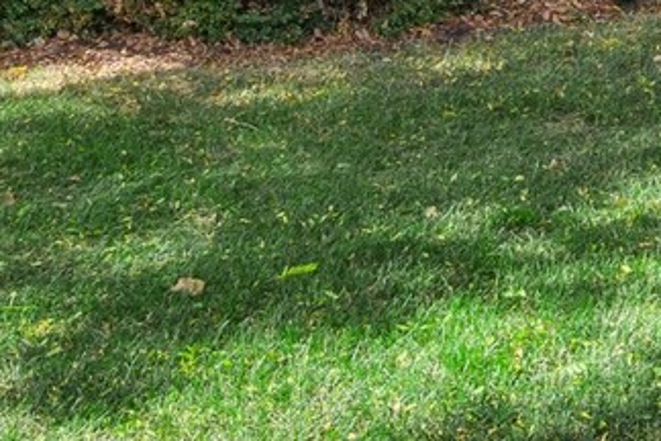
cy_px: -510
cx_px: 641
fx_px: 1928
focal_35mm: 105
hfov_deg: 19.0
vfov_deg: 11.4
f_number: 9
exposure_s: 1/60
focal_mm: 14
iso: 100
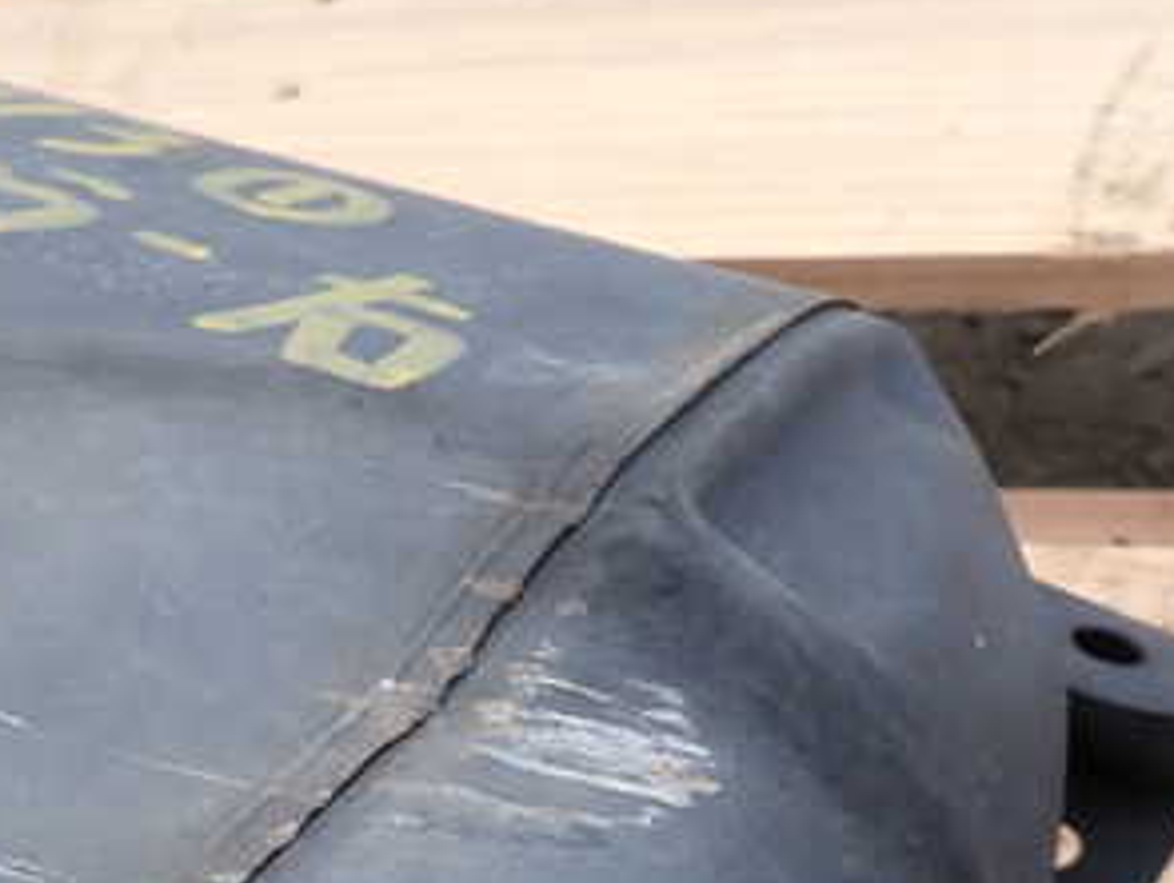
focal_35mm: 51
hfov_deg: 35.3
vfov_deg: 27.8
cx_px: 124
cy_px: 747
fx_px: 1731
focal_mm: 4.5
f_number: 2.8
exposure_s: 1/400
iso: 100
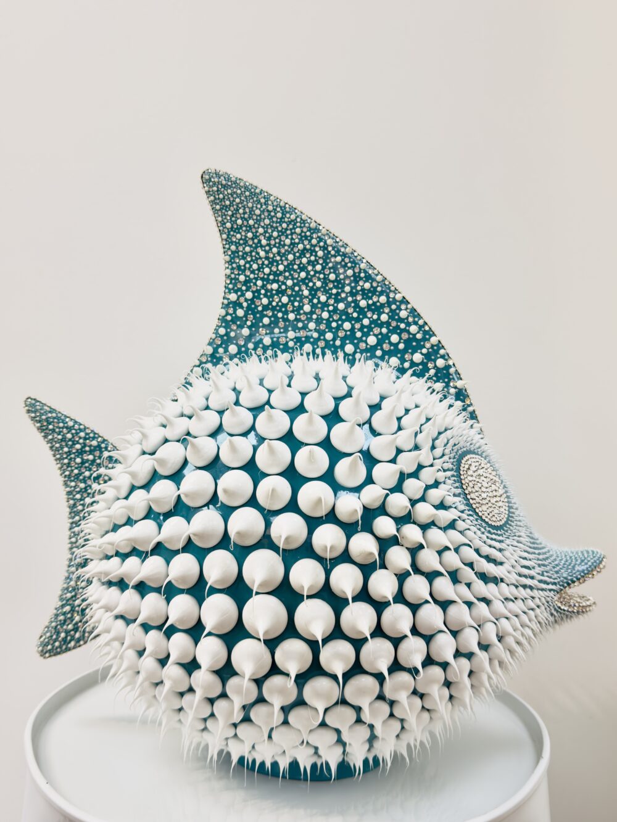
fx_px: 808
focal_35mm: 34
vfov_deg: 54.0
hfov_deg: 41.8
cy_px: 411
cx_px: 308
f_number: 1.78
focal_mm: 6.76
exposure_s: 1/121
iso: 50
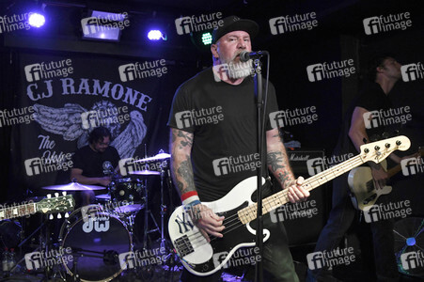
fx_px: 330
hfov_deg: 65.5
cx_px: 212
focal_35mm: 28
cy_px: 141
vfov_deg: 46.3
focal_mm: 28
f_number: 4
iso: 3200
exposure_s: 1/125
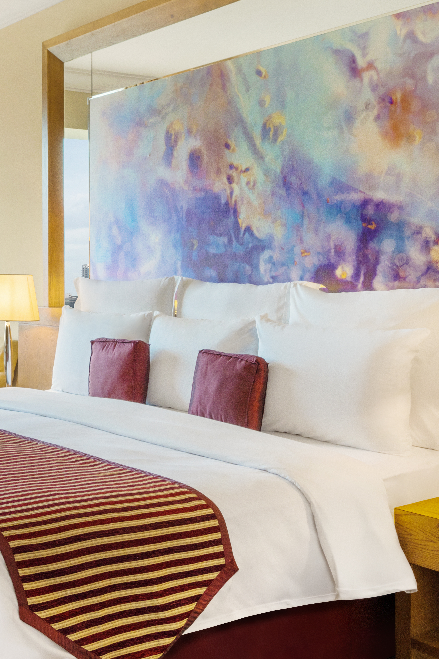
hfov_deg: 26.7
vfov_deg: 43.5
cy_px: 283
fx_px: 823
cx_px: -81
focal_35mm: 45
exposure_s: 1/8
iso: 100
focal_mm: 20
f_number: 11
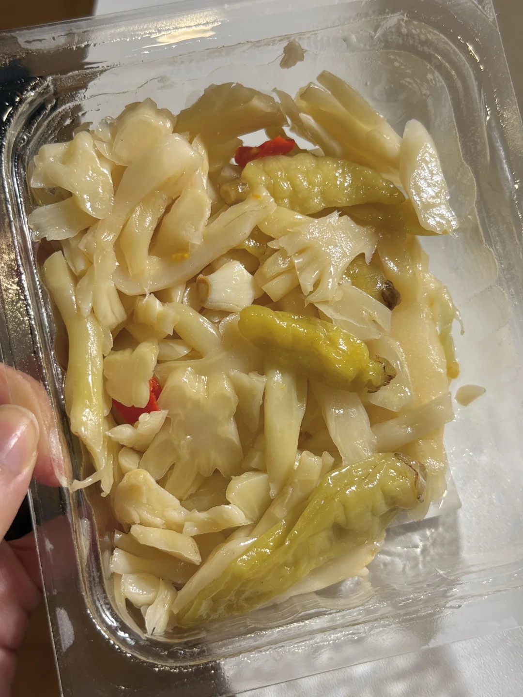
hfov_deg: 30.3
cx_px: 262
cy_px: 348
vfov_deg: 39.7
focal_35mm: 48
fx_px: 967
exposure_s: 1/50
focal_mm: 6.76
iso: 64
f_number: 1.78
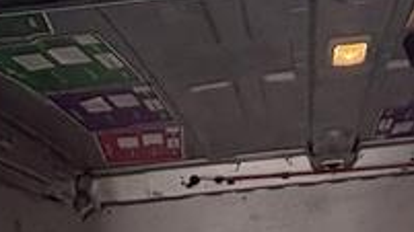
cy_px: 503
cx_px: 299
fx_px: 746
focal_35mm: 68
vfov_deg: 14.0
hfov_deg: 30.6
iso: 125
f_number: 2.2
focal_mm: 2.22
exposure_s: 1/109
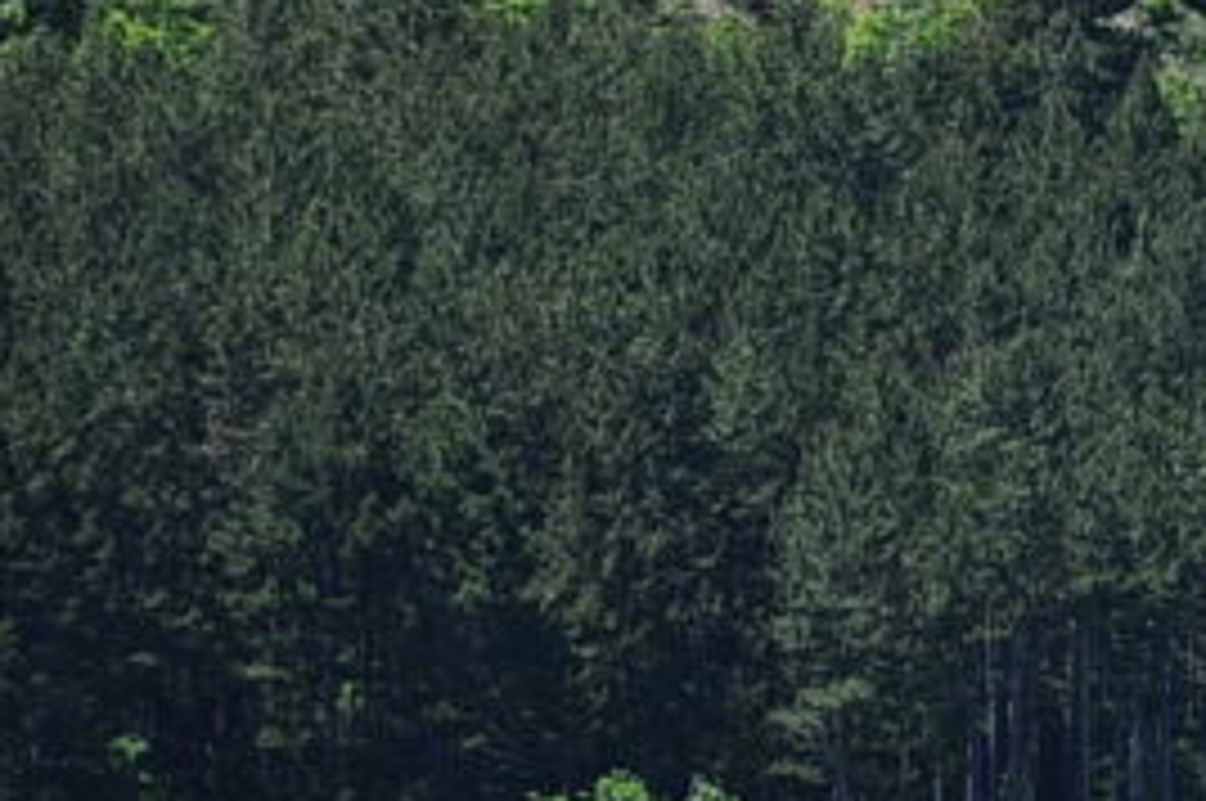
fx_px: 23597
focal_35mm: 705
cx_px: 2264
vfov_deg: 1.9
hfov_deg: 2.9
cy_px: 947
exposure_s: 1/640
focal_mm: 105
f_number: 6.3
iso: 200
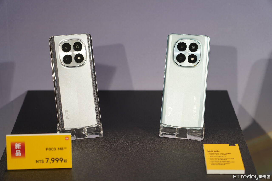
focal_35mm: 94
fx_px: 710
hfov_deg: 21.7
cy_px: 90
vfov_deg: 14.5
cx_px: 136
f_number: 4
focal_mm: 94
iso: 250
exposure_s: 1/100
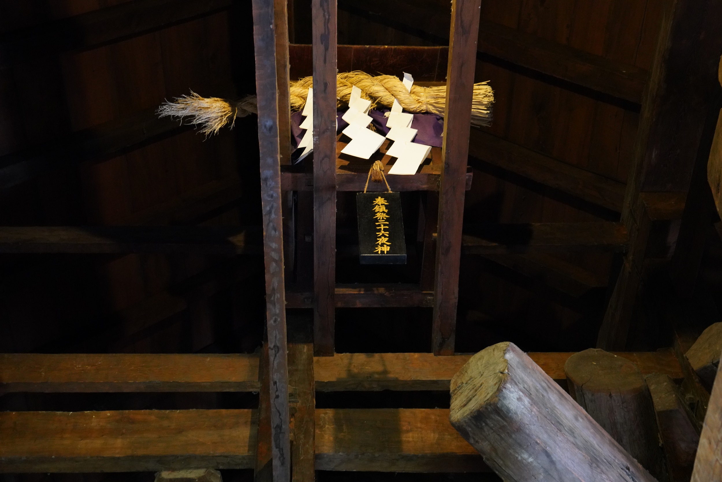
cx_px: 361
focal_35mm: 54
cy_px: 241
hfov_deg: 36.9
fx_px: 1083
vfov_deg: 25.1
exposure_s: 1/6
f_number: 8
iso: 6400
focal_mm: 54
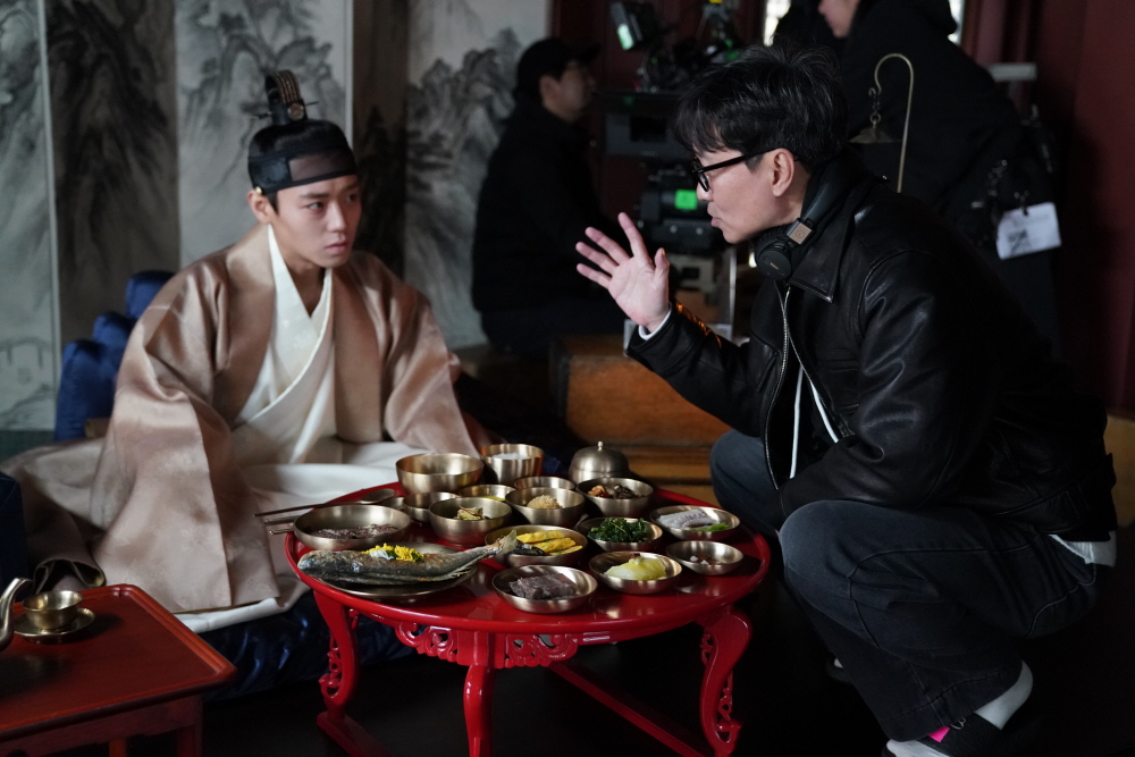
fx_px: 1387
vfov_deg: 30.5
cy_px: 378
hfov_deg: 44.5
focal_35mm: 44
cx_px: 568
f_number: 2.8
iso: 6400
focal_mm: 44
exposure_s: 1/125
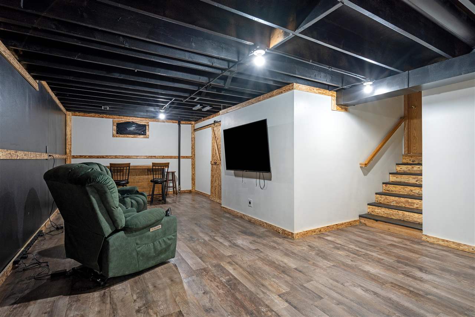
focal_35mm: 17
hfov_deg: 93.3
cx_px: 238
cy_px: 158
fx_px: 224
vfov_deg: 70.4
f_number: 8
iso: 400
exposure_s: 1/2.5
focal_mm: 17
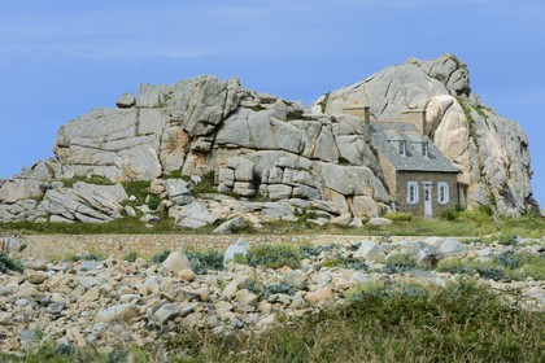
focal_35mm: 155
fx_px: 2346
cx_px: 272
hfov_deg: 13.2
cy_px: 182
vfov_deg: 8.9
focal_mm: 155
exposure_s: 1/250
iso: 200
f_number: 11
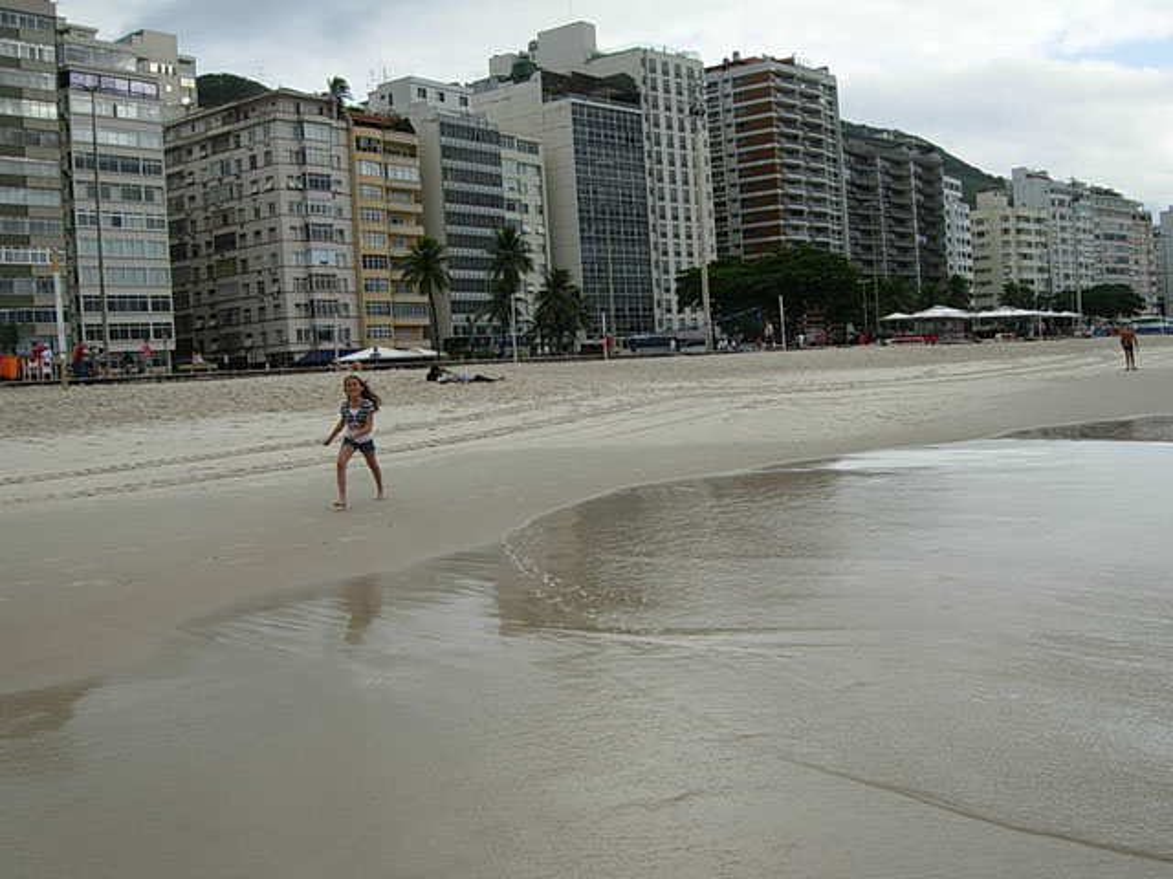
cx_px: 586
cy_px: 440
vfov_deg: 39.7
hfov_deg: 51.4
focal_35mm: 36
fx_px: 1220
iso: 50
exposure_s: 1/197
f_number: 5.4
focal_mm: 7.5
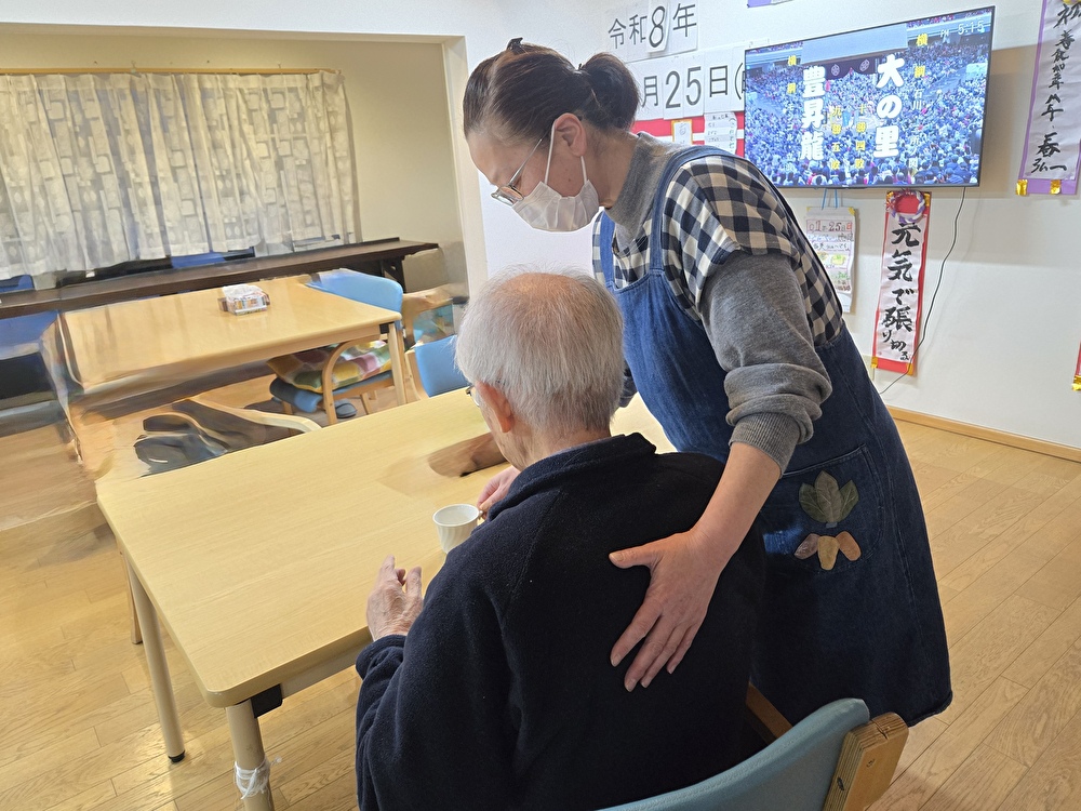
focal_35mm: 23
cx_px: 540
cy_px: 406
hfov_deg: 73.9
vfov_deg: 58.9
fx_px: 718
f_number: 1.8
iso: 1000
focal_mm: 5.4
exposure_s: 1/100
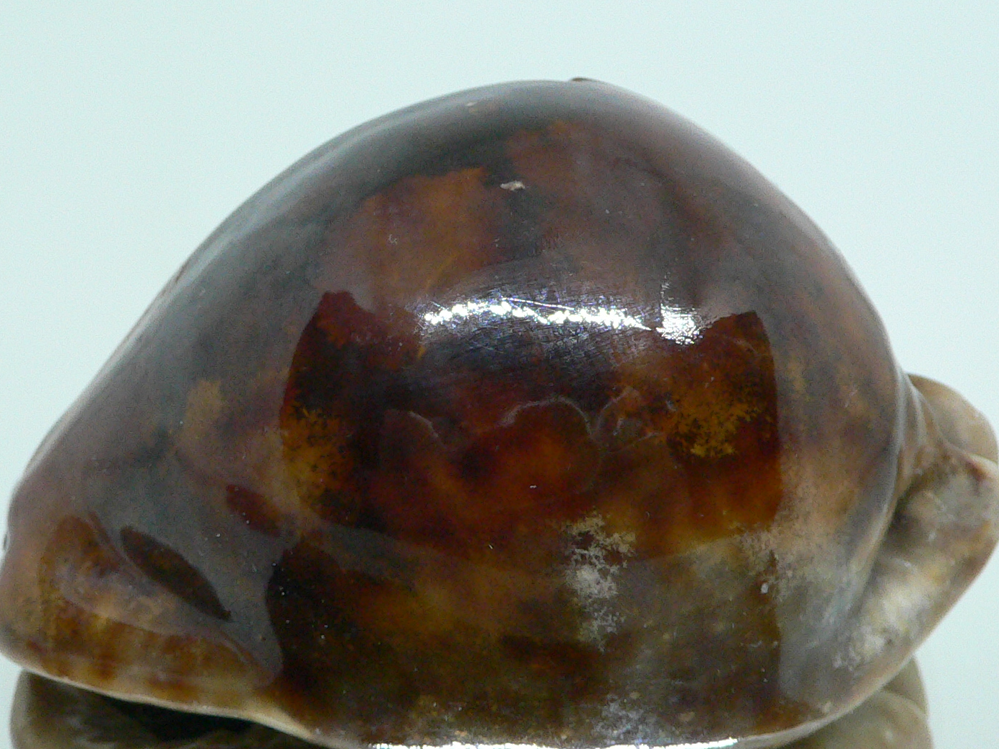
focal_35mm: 51
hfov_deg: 37.5
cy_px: 458
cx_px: 464
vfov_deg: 28.5
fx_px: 1472
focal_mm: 4.6
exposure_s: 1/25
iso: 200
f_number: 2.8
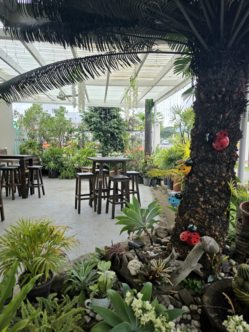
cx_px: 124
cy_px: 166
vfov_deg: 73.9
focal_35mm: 23
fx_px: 221
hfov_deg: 58.9
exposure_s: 1/1667
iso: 80
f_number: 1.7
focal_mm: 6.3
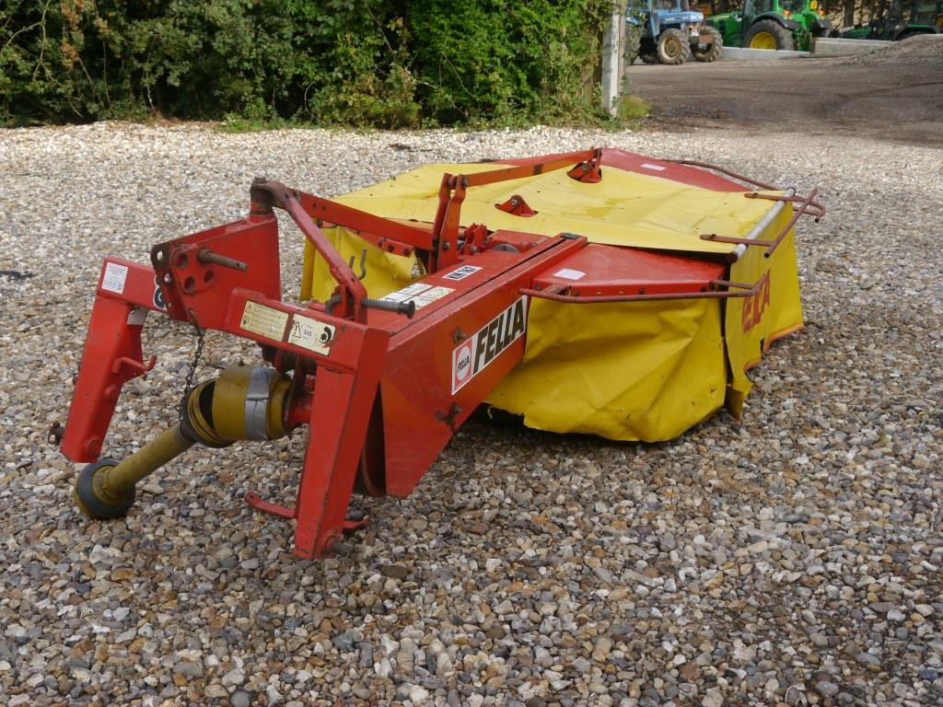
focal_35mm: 42
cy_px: 354
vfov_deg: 34.3
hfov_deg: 44.8
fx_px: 1144
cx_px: 472
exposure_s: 1/200
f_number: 6.3
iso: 160
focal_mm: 21
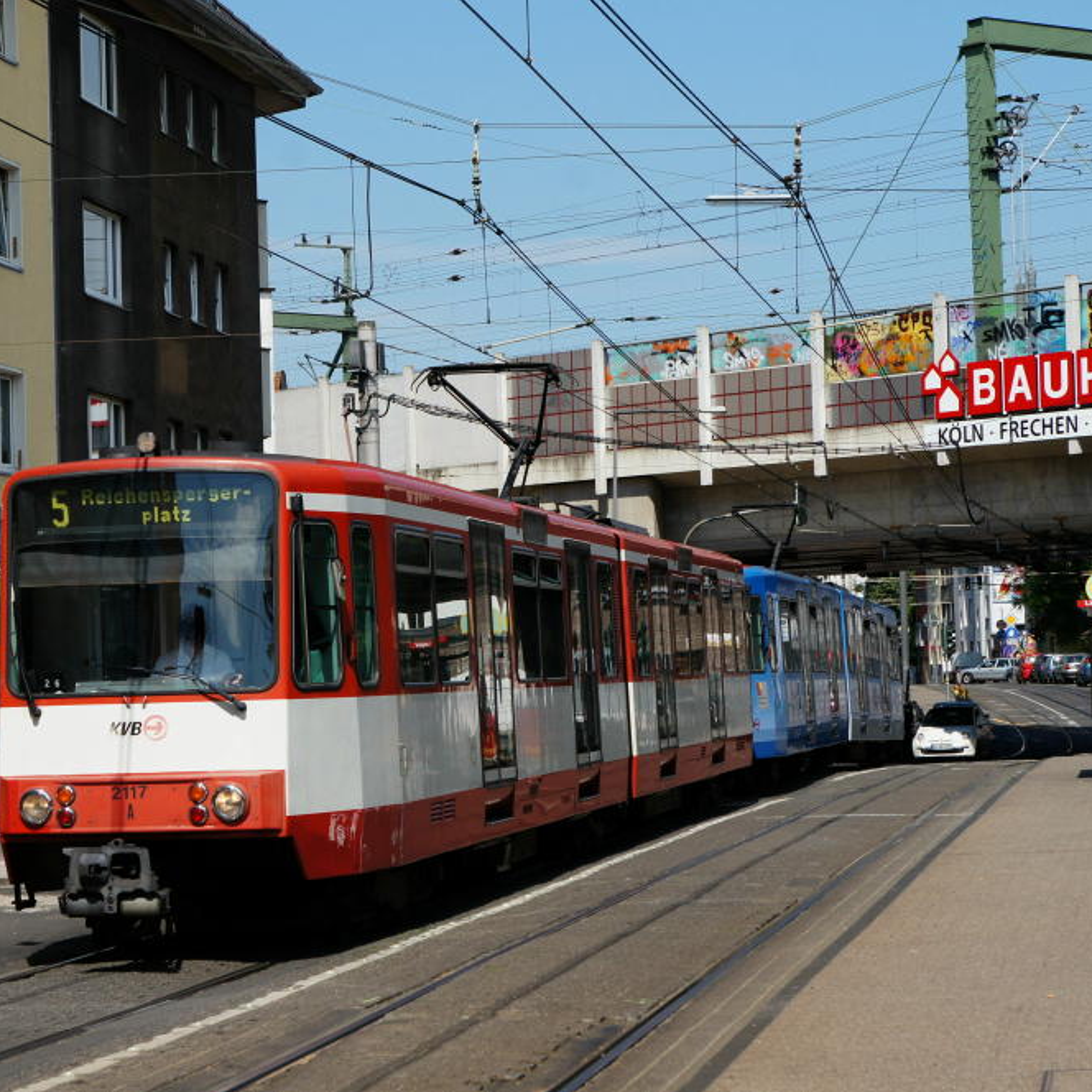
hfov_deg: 18.1
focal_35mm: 96
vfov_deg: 18.1
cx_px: 423
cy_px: 546
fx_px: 3426
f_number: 9
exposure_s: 1/1000
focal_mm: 50
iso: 400
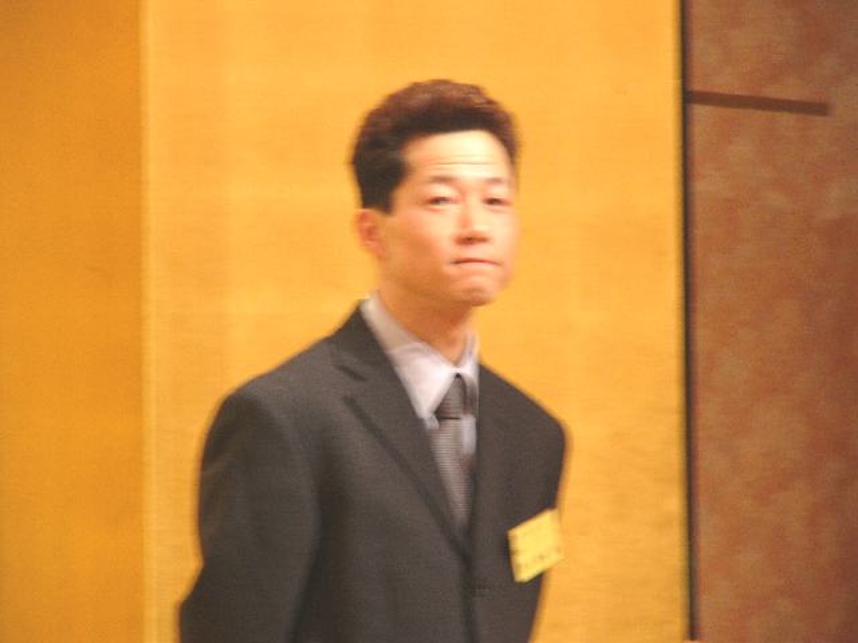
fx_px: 7907
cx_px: 429
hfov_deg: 6.2
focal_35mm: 319
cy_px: 322
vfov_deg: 4.7
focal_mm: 53
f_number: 2.8
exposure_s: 1/20
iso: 100
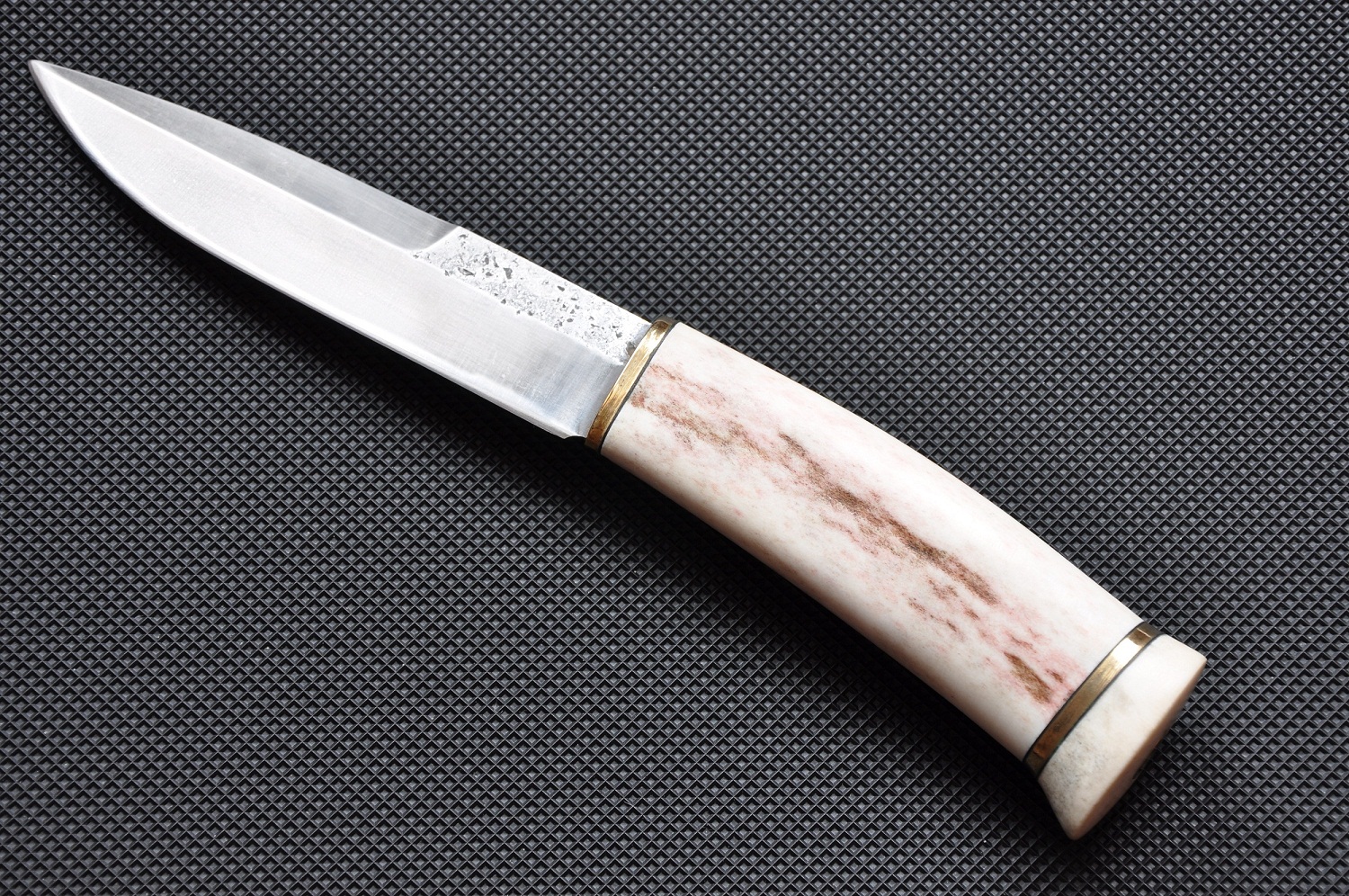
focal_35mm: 105
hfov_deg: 19.5
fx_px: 3929
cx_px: 674
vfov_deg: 13.0
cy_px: 448
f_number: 9
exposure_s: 1/6
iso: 200
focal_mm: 70
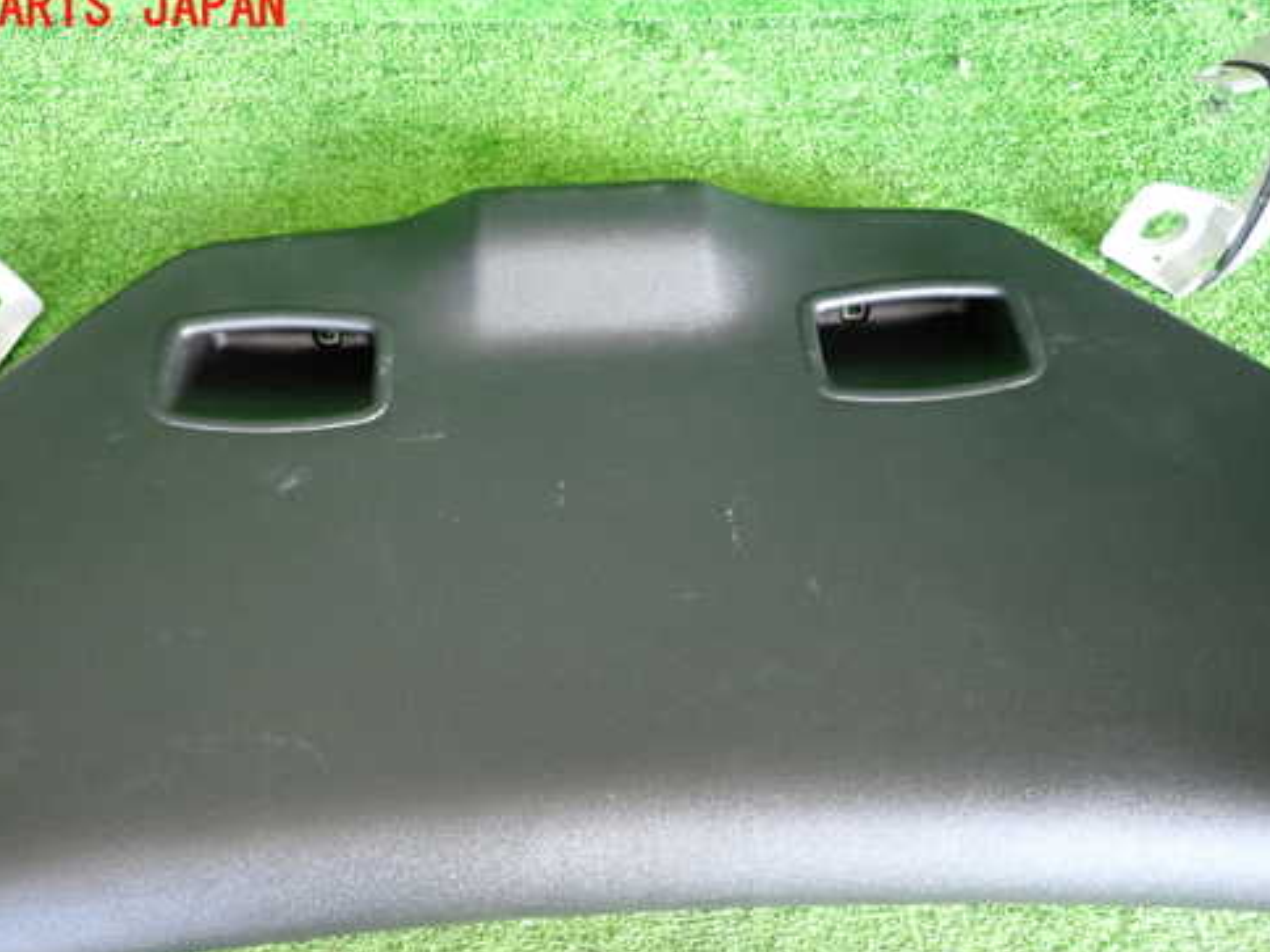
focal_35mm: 31
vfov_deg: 45.2
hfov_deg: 58.3
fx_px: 1137
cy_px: 566
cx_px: 596
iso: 250
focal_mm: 4.5
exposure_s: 1/30
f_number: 2
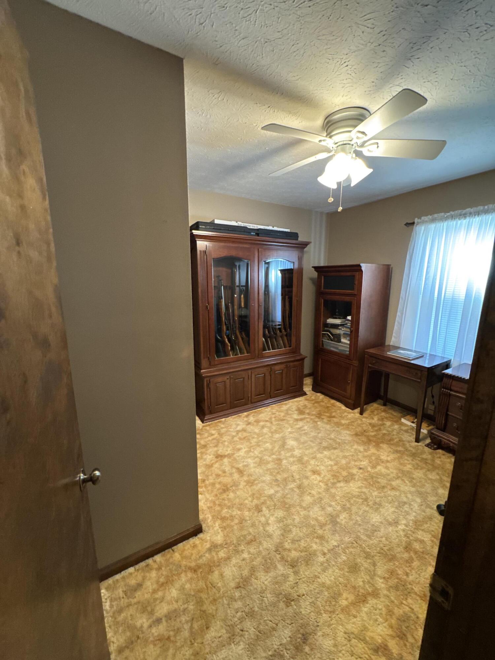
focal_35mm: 14
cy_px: 330
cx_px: 248
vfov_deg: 102.1
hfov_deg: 85.7
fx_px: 267
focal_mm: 2.22
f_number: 2.2
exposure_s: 1/40
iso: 800
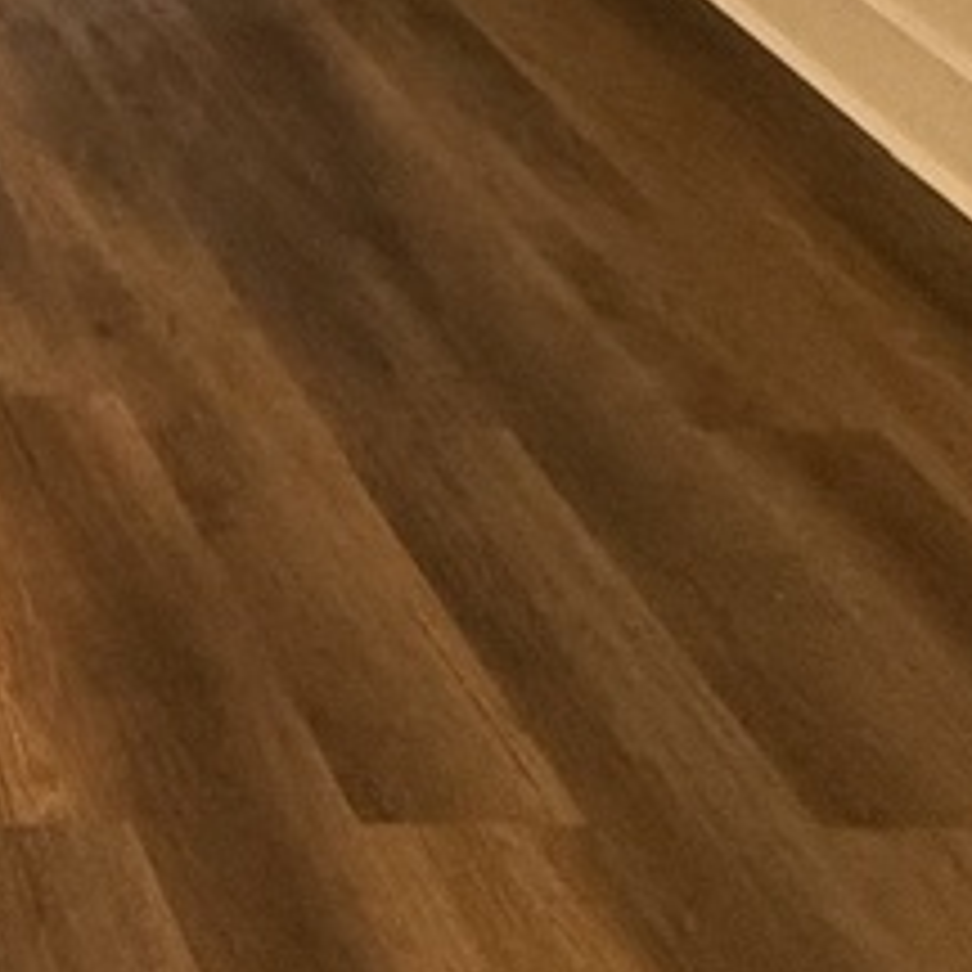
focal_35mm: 62
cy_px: -756
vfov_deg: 20.3
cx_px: -792
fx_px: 1970
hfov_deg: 19.9
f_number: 2.2
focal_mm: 2.22
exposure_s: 1/120
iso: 500
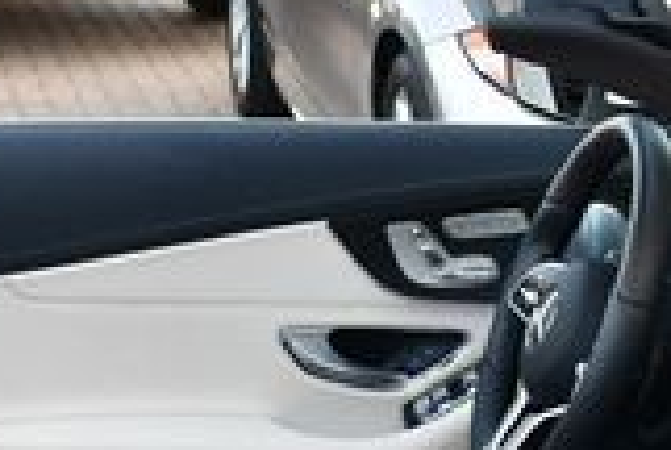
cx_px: 204
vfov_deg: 9.3
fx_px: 2670
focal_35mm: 143
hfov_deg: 14.3
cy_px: 704
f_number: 4
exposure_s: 1/250
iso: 400
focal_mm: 18
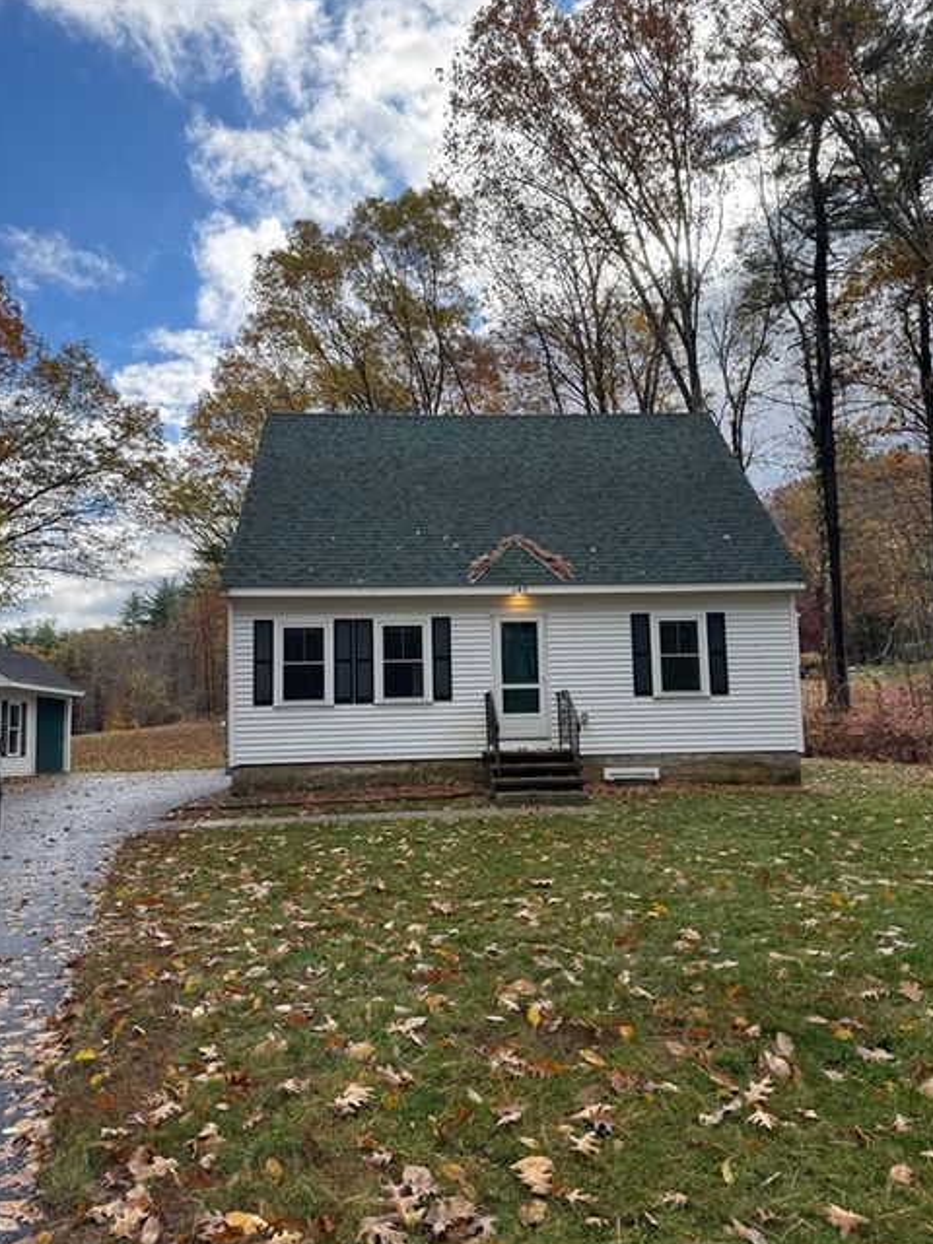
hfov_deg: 54.9
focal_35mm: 25
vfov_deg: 69.4
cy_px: 639
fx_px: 898
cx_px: 478
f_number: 1.78
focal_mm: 6.76
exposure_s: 1/1261
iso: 80
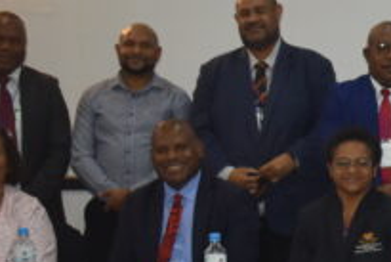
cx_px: 626
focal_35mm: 135
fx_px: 1467
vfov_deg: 10.2
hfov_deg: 14.0
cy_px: 120
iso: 800
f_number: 4.8
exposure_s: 1/90
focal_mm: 24
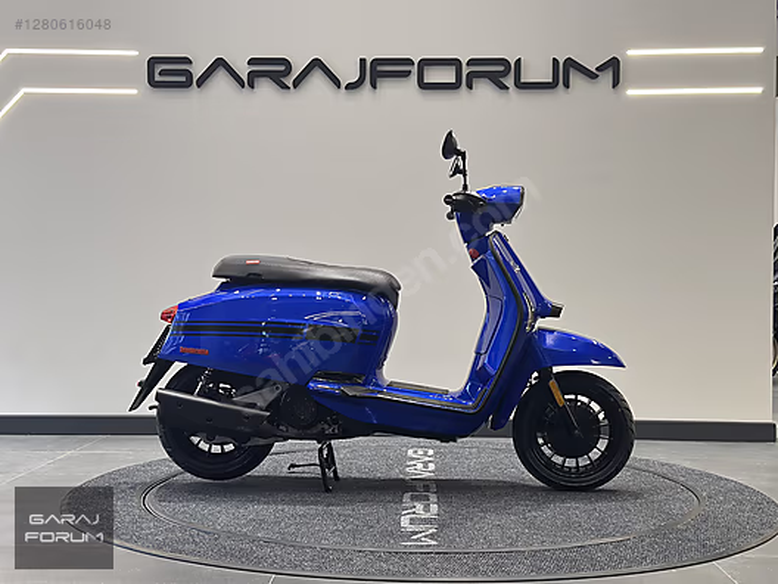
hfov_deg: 39.7
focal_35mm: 48
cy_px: 292
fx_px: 1079
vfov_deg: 30.3
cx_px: 389
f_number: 1.78
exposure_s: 1/100
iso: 125
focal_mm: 6.86
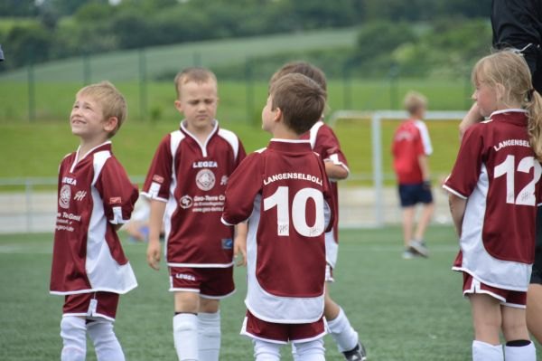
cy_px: 180
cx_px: 271
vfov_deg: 4.6
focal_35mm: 300
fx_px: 4513
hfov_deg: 6.9
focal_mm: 200
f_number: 5.6
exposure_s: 1/800
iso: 400
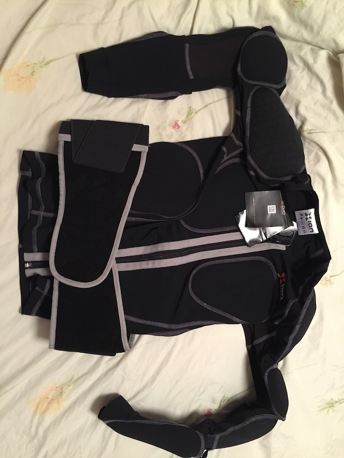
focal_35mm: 29
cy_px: 229
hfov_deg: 48.2
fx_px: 384
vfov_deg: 61.7
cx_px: 172
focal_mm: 4.15
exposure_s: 1/8
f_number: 2.2
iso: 250
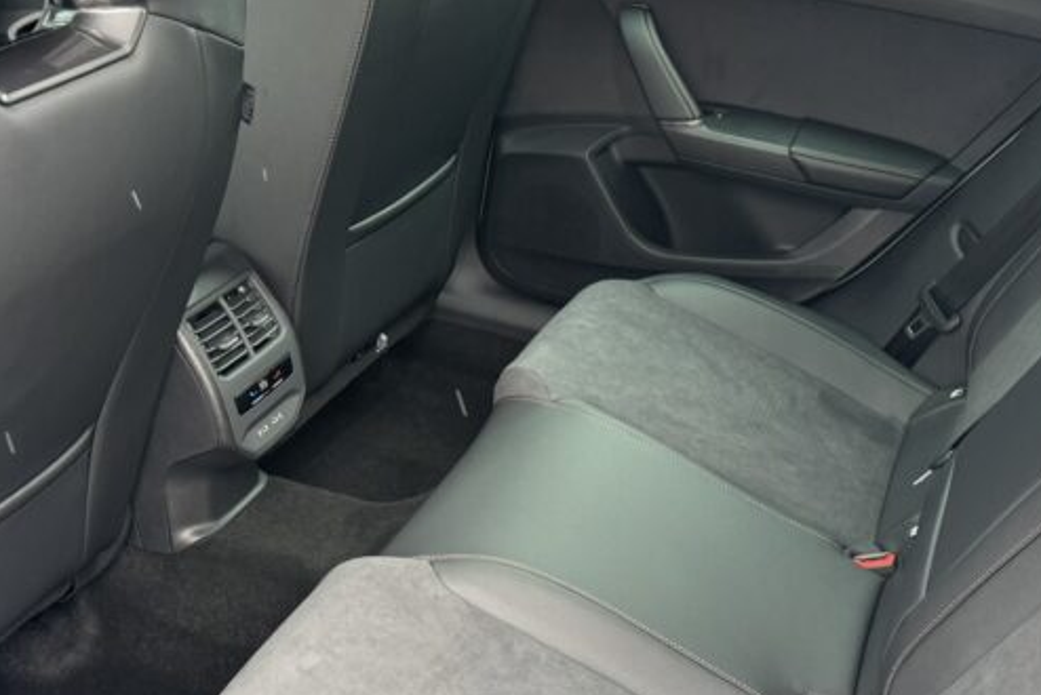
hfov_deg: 42.7
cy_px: 479
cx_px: 479
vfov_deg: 29.0
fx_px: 1331
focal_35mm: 46
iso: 250
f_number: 1.78
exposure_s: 1/60
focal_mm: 6.76
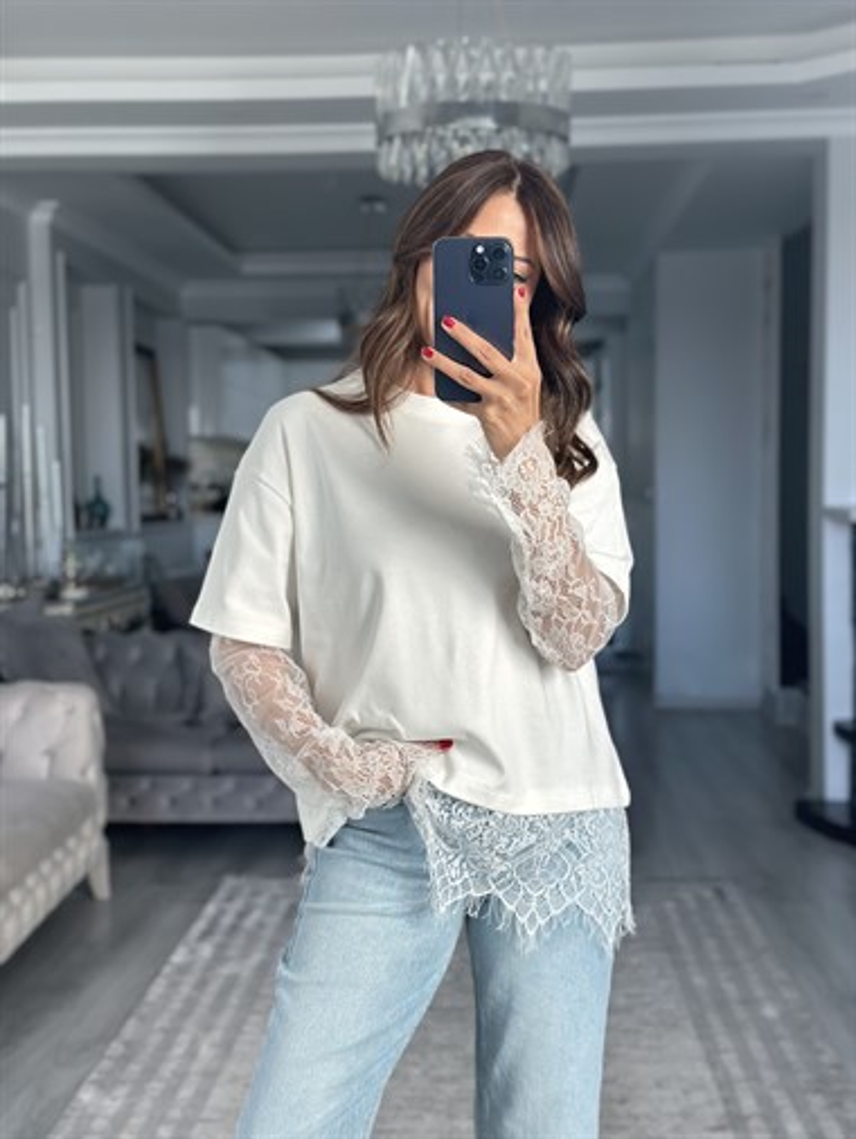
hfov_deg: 30.3
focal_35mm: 48
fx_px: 1581
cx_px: 428
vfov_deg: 39.6
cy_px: 570
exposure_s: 1/121
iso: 80
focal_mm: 6.86
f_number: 1.78
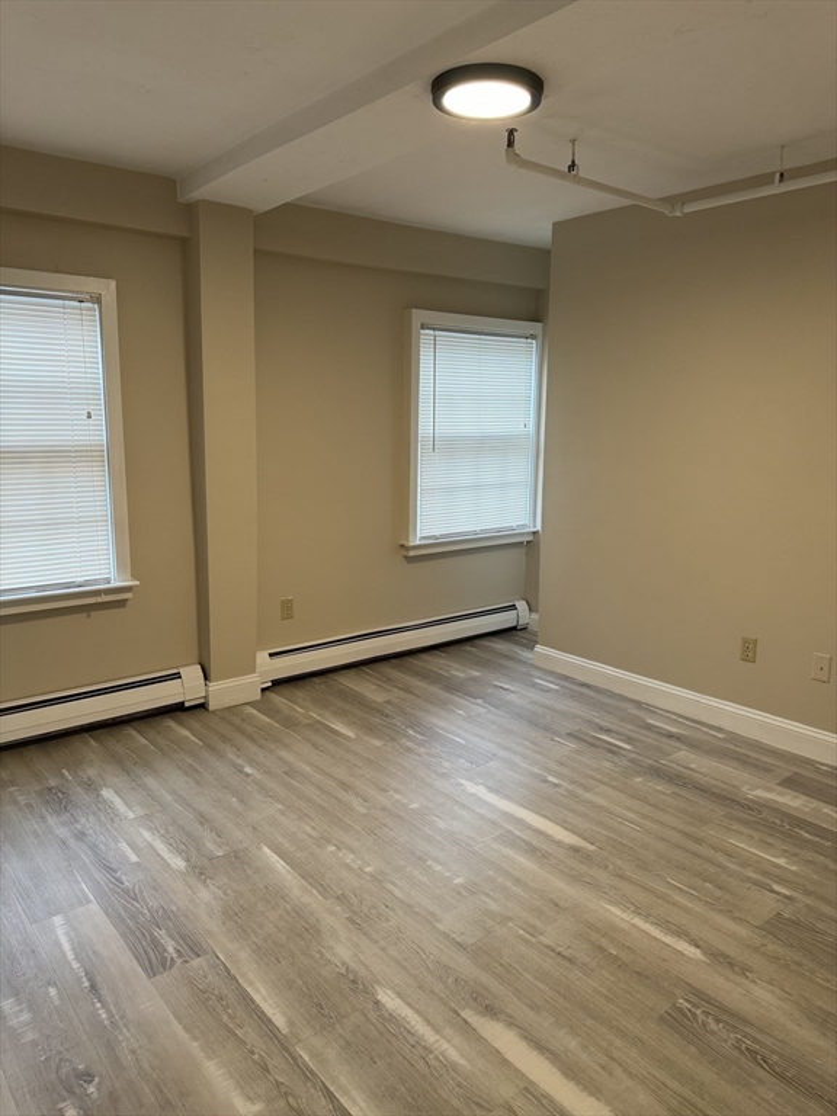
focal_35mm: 24
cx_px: 418
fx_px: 774
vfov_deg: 71.6
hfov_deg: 56.8
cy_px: 558
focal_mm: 6.86
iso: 200
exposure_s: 1/120
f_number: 1.78
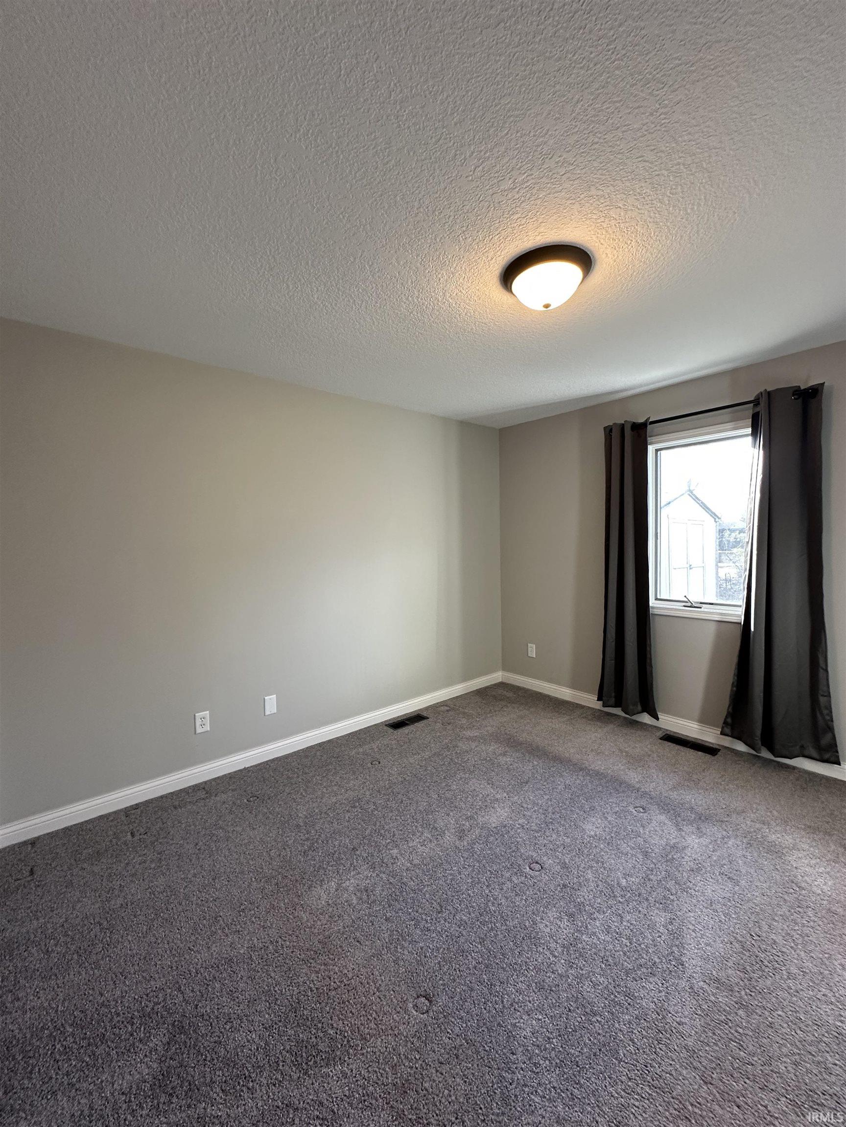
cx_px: 423
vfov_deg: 102.1
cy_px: 564
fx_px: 456
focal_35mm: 14
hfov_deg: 85.7
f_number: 2.2
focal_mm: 2.22
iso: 200
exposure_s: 1/60
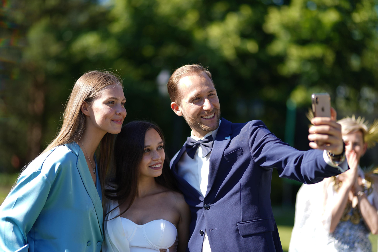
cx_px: 189
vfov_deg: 16.1
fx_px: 892
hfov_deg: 23.9
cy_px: 126
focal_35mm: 85
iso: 50
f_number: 1.4
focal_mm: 85
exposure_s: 1/1250
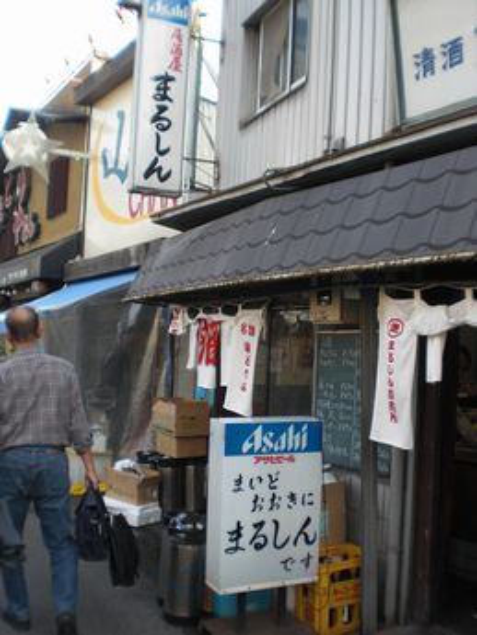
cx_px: 238
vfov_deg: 49.0
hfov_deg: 37.7
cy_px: 318
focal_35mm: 38
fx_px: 698
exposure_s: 1/100
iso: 64
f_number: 3.1
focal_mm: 6.3
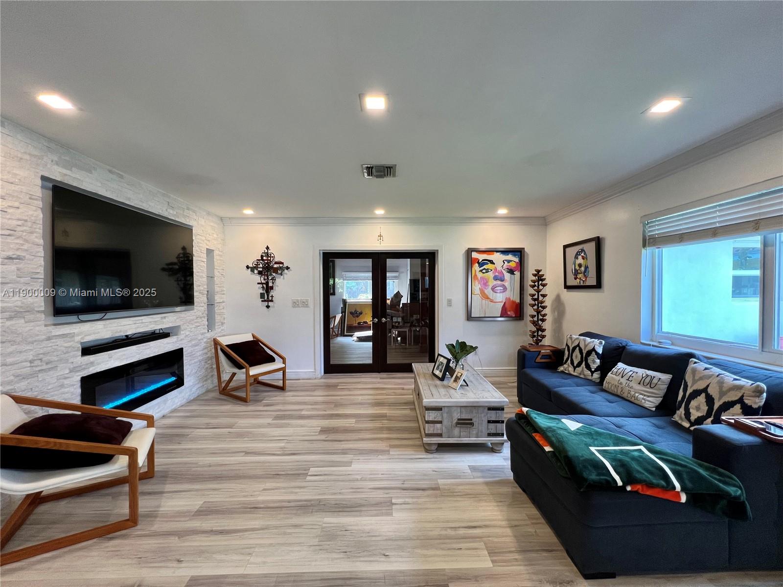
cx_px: 392
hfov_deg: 106.2
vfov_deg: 89.9
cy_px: 294
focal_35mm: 13
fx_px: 294
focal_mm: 1.57
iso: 160
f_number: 1.8
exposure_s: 1/120
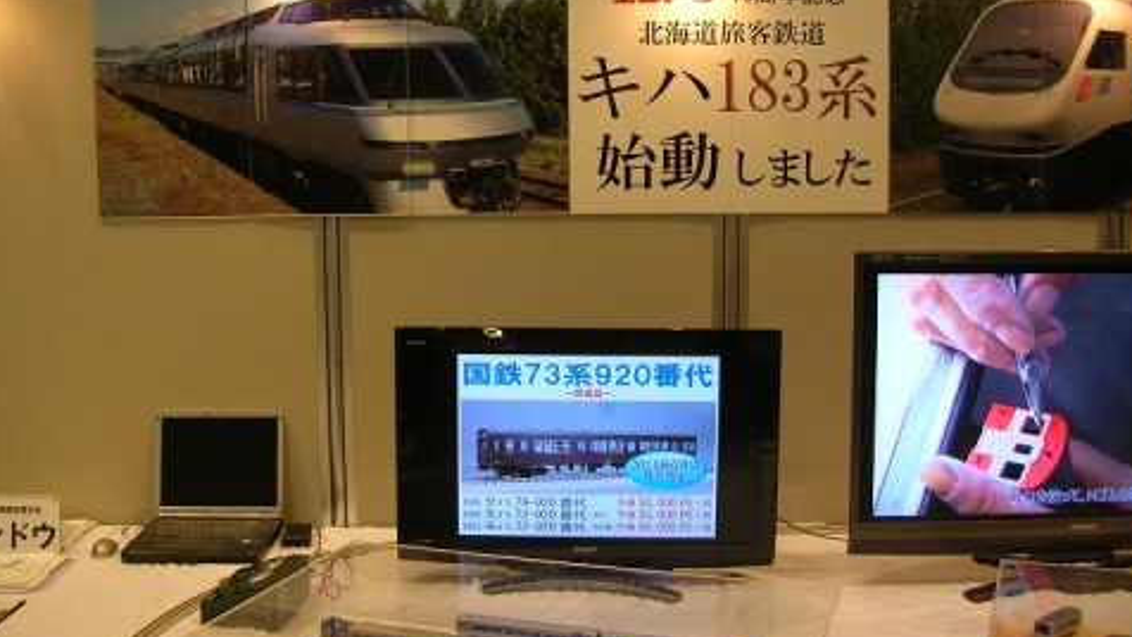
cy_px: 242
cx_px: 545
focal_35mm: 40
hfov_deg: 50.5
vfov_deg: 29.6
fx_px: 1201
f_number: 2.8
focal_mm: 5.8
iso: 50
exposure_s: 1/18.4
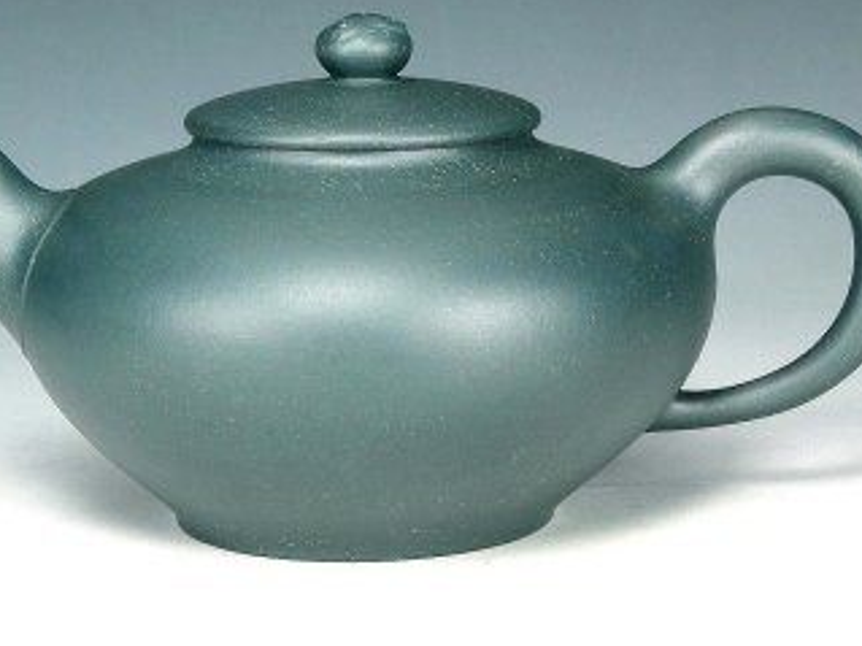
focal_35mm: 143
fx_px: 3560
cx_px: 408
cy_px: 259
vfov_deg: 10.4
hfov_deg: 13.8
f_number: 7.5
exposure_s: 1/4.2
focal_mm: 29.5
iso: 121
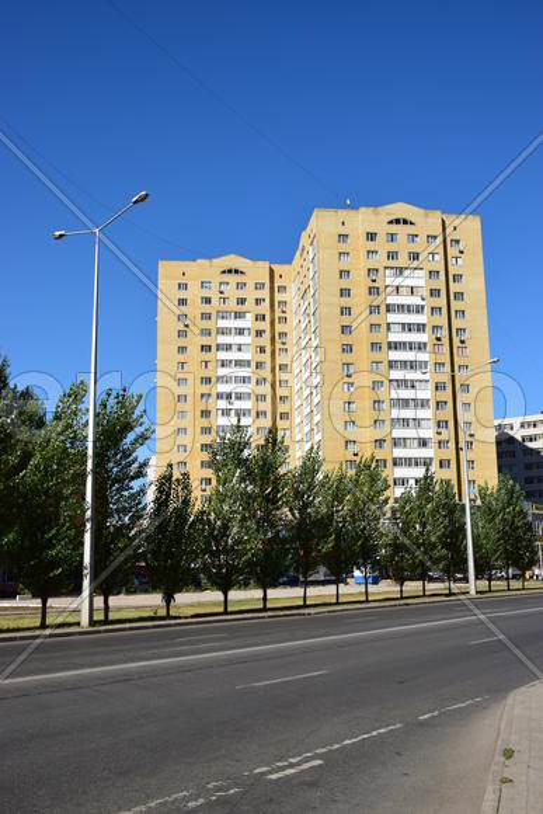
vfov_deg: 53.1
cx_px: 272
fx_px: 814
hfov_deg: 36.9
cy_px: 407
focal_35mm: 36
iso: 160
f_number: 9
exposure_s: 1/320
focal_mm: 24
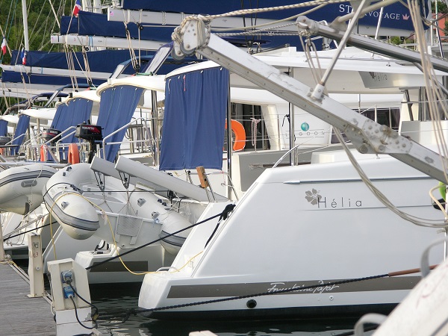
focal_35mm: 160
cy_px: 168
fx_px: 2071
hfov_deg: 12.3
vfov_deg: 9.3
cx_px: 224
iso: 100
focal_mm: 41.1
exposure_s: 1/126
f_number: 3.9
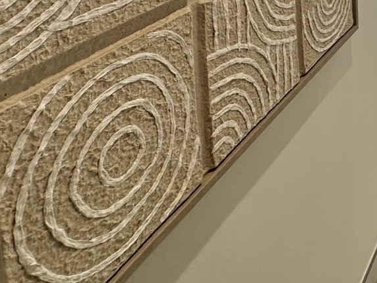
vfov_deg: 24.7
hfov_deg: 28.7
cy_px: -129
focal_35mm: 47
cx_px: 542
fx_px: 512
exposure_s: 1/168
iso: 40
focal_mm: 2.22
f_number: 2.2
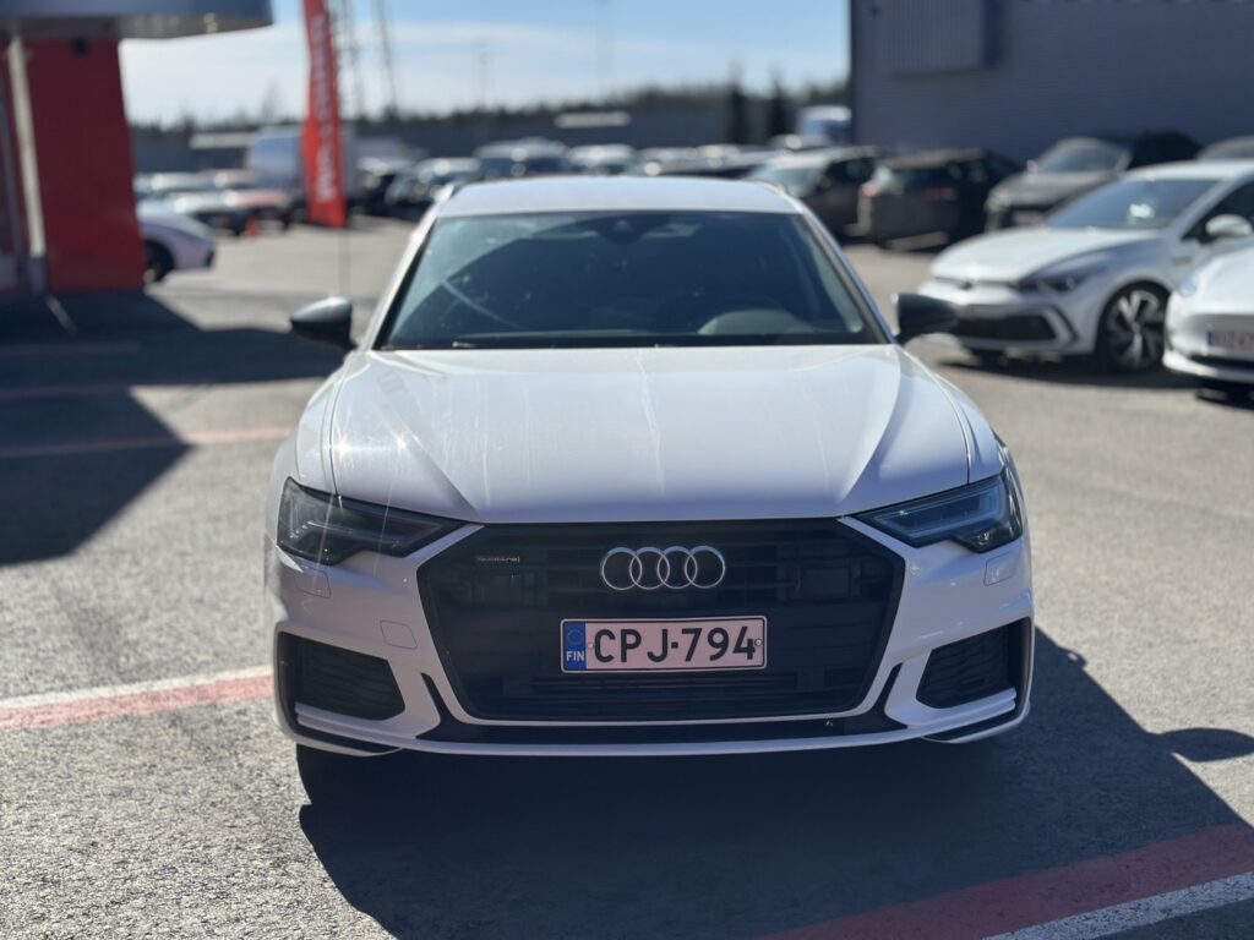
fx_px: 1739
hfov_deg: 39.7
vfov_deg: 30.3
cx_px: 627
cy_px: 470
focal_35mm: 48
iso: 100
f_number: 1.78
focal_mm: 6.86
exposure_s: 1/8929
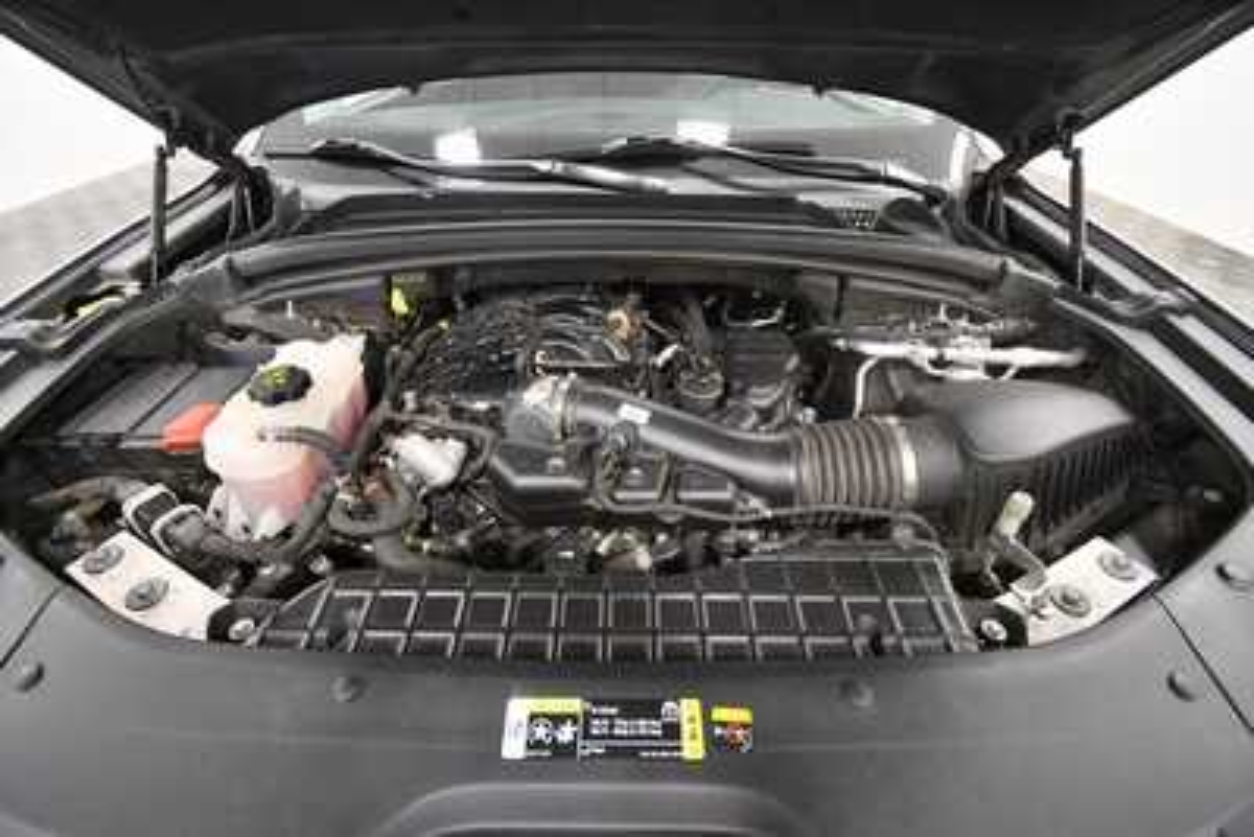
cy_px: 418
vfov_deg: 77.4
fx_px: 523
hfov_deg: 100.4
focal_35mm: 15
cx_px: 627
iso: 2000
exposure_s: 1/125
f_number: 4.5
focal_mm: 10
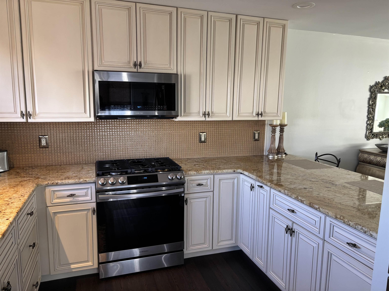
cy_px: 146
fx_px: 292
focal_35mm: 26
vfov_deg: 53.1
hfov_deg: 67.3
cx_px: 194
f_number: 1.6
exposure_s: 1/60
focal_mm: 5.96
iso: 125
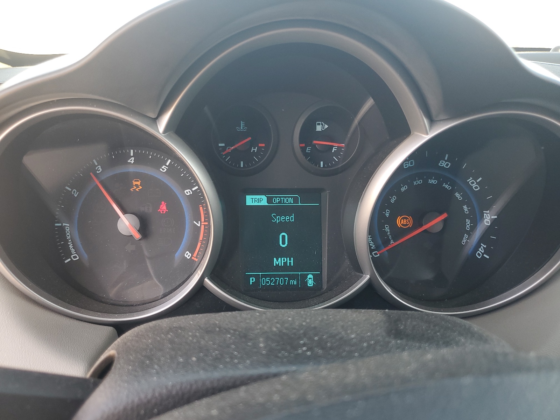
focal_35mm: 26
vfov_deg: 53.1
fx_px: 421
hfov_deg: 67.3
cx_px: 280
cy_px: 210
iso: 61
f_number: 1.5
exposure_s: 1/120
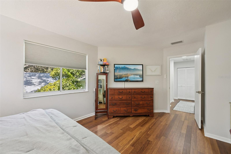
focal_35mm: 14
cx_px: 116
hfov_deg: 104.3
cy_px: 77
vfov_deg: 81.2
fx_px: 90
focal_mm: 14
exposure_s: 1/15
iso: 400
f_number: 8
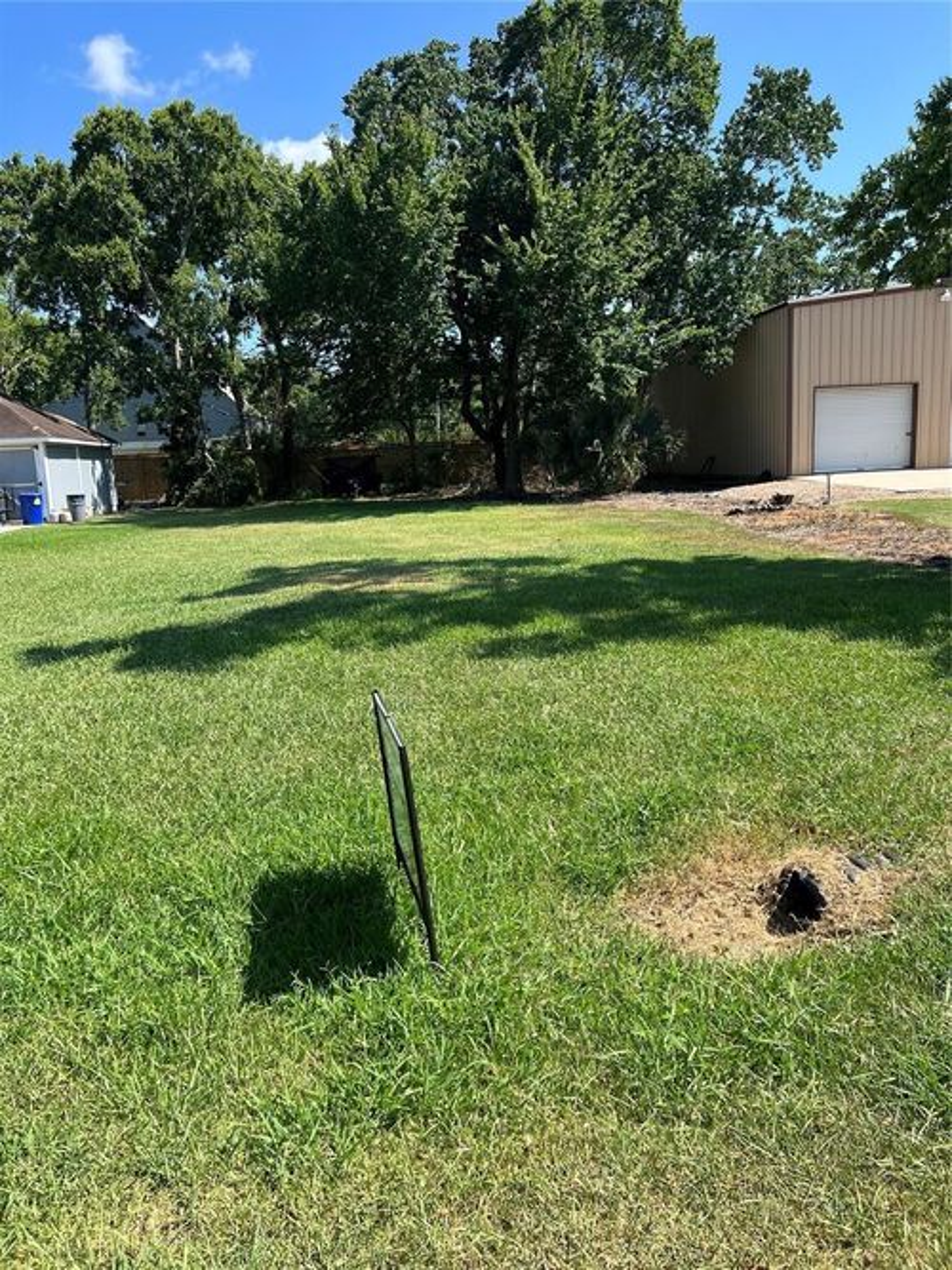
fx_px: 954
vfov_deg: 67.3
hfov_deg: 53.0
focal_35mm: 26
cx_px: 476
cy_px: 635
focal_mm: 5.7
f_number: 1.5
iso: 50
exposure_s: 1/1808
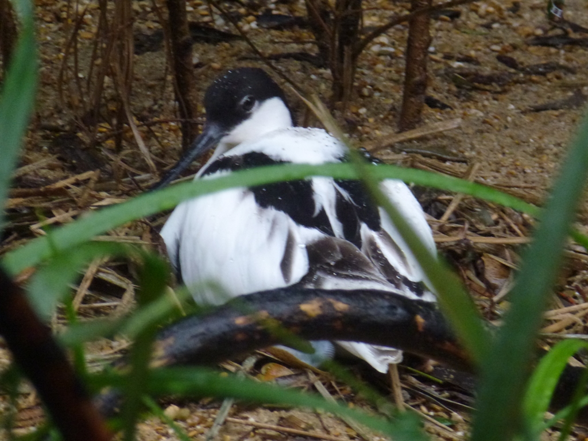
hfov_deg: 3.9
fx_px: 8561
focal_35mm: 504
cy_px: 220
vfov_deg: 3.0
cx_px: 294
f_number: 5.9
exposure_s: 1/80
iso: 400
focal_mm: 68.8
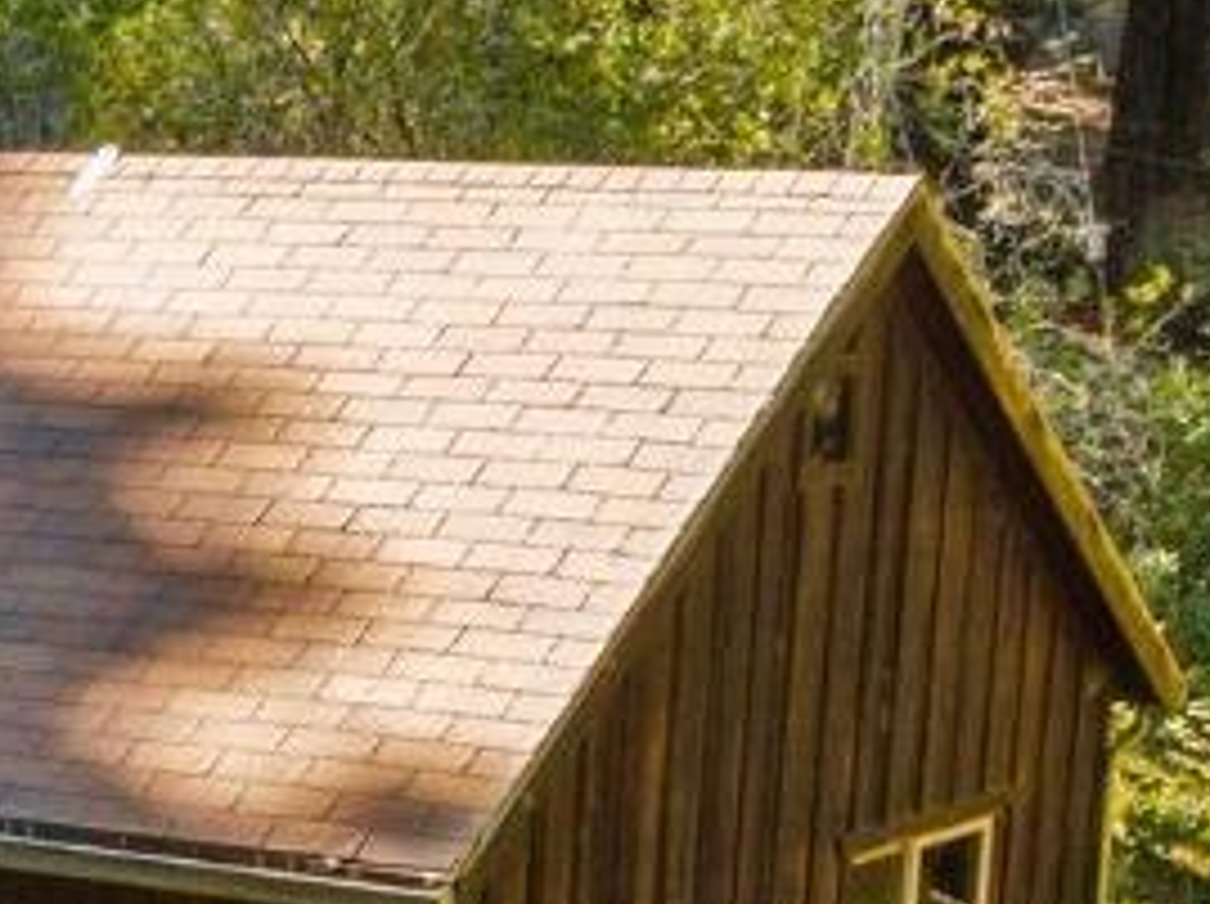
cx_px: -567
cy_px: 1408
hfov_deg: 13.9
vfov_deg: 10.6
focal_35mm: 134
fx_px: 4678
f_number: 4
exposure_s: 1/8
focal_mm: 12.29
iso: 840
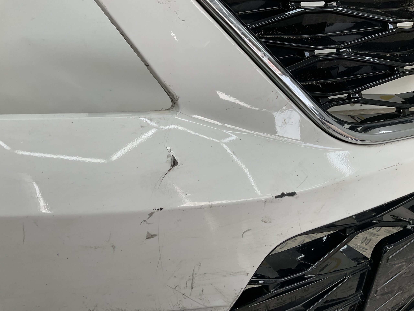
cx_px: 207
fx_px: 347
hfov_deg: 61.7
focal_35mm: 29
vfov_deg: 48.2
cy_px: 156
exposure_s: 1/300
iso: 16
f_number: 1.8
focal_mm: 3
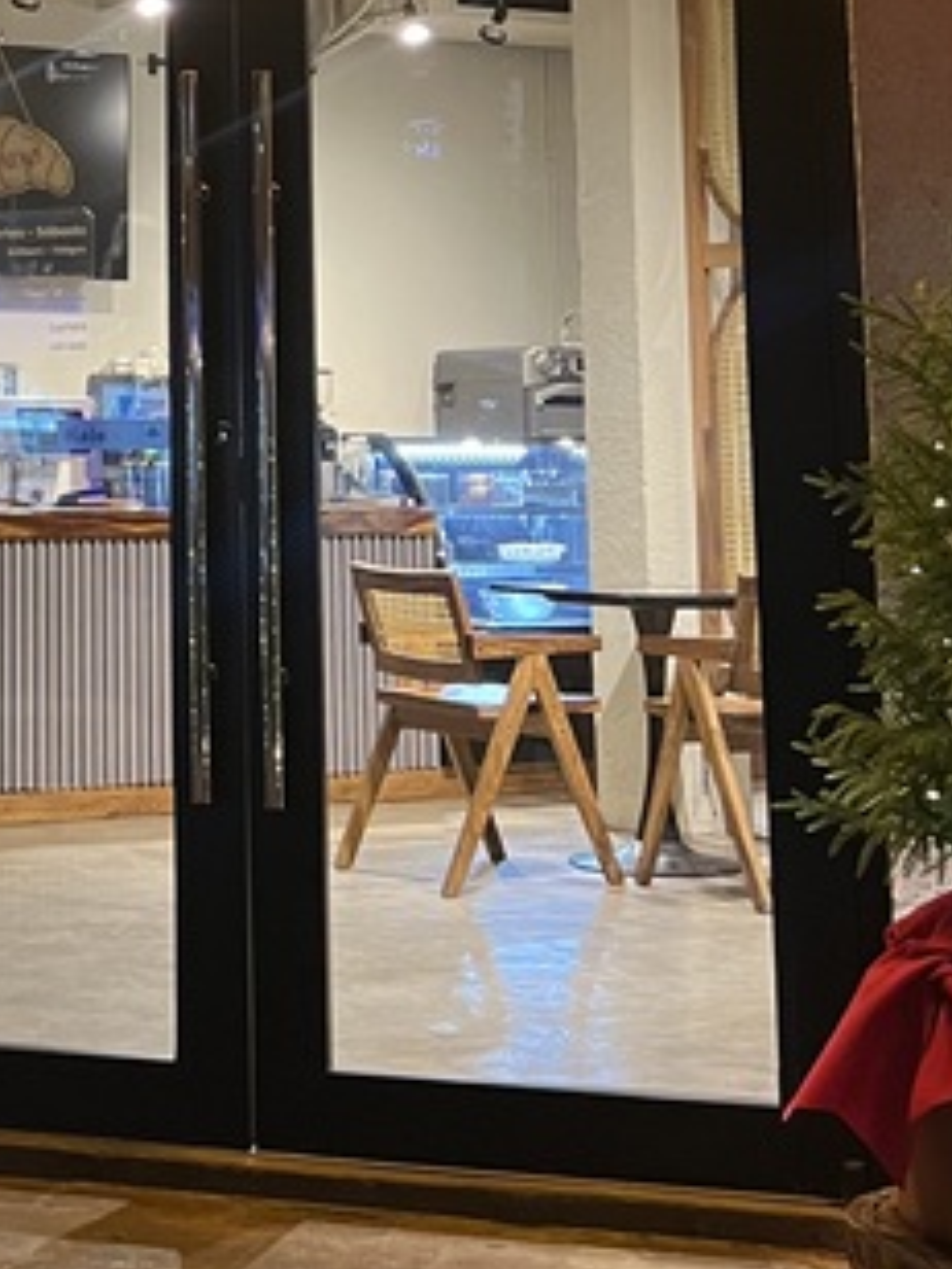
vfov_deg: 24.7
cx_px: 6
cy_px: 70
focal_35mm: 76
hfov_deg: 18.9
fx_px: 2787
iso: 400
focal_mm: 5.7
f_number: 1.5
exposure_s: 1/60
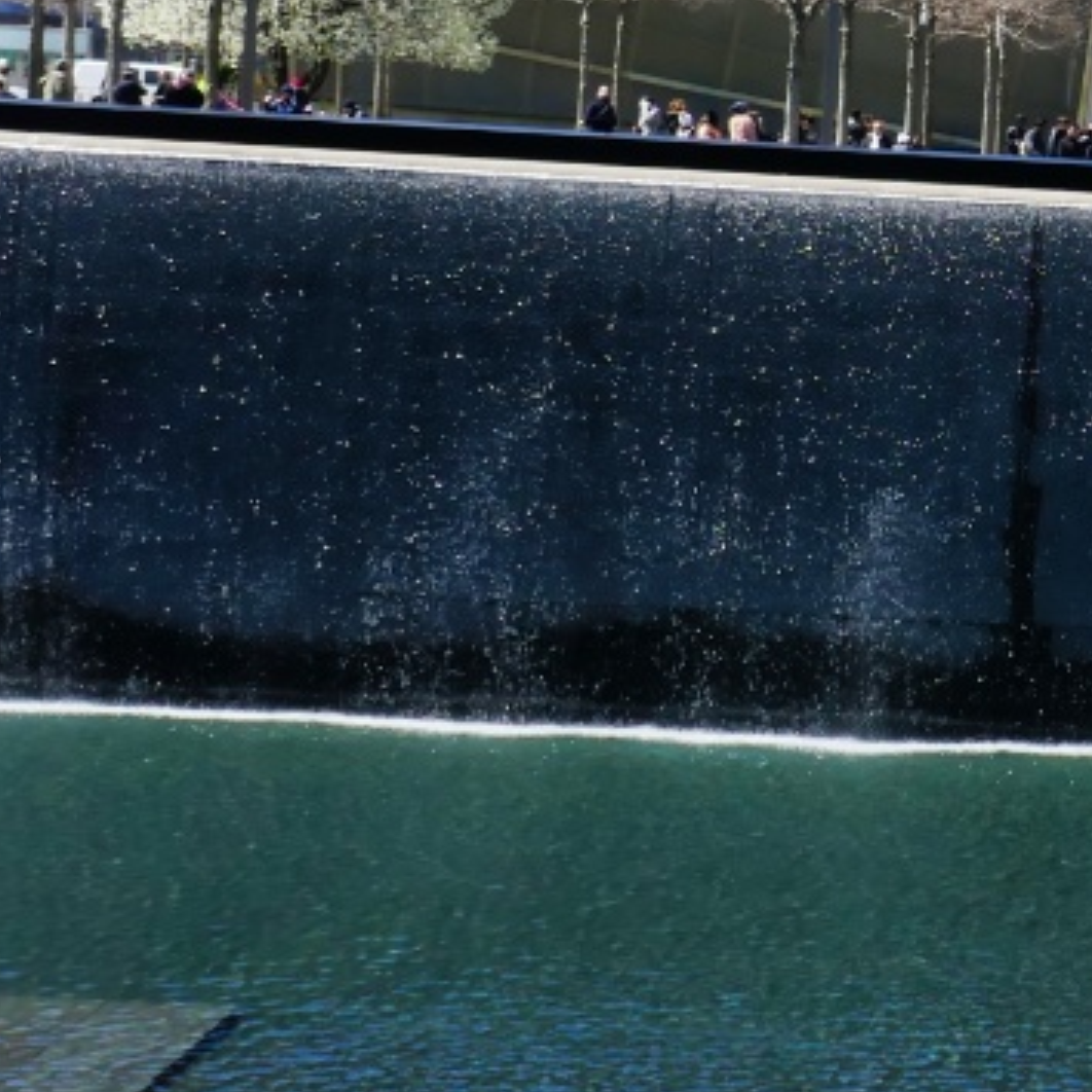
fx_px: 3426
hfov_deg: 16.7
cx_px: 1579
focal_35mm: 96
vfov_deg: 18.0
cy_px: 293
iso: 125
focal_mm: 9.1
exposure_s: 1/160
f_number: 8
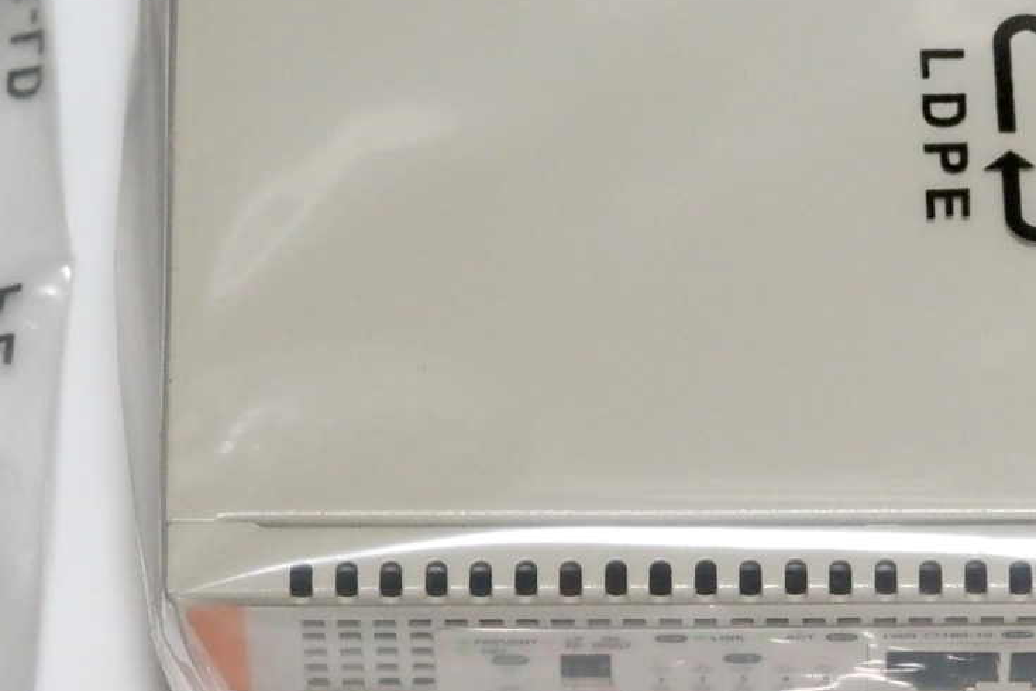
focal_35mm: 326
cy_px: 306
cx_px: 485
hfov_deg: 6.3
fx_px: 9381
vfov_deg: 4.2
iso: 1600
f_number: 5.6
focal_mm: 60
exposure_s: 1/125
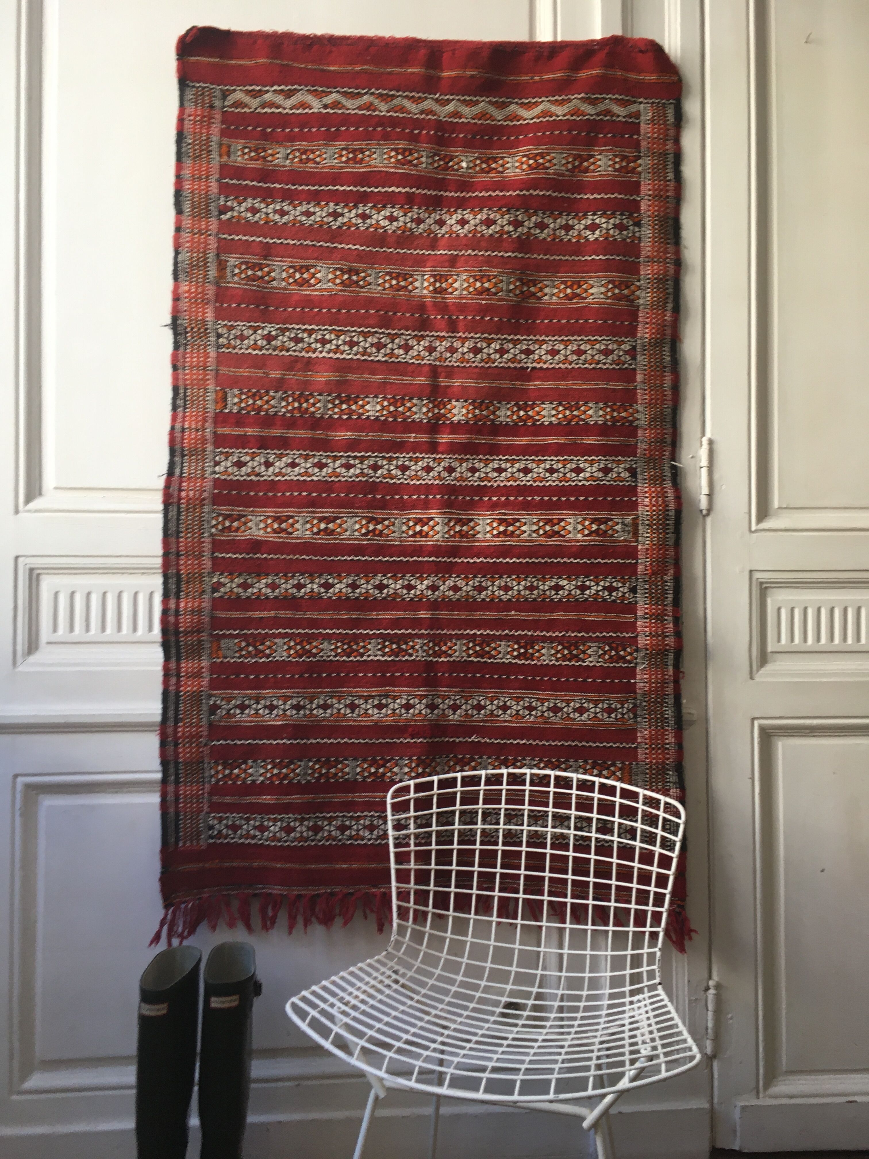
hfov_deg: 48.2
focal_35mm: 29
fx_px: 971
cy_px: 580
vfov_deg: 61.7
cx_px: 434
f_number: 2.2
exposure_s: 1/33
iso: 25
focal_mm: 4.15
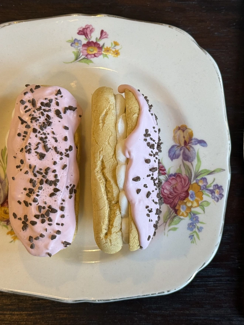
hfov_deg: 30.3
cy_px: 162
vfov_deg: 39.7
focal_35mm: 48
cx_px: 122
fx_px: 451
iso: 100
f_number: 1.78
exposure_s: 1/50
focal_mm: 6.76
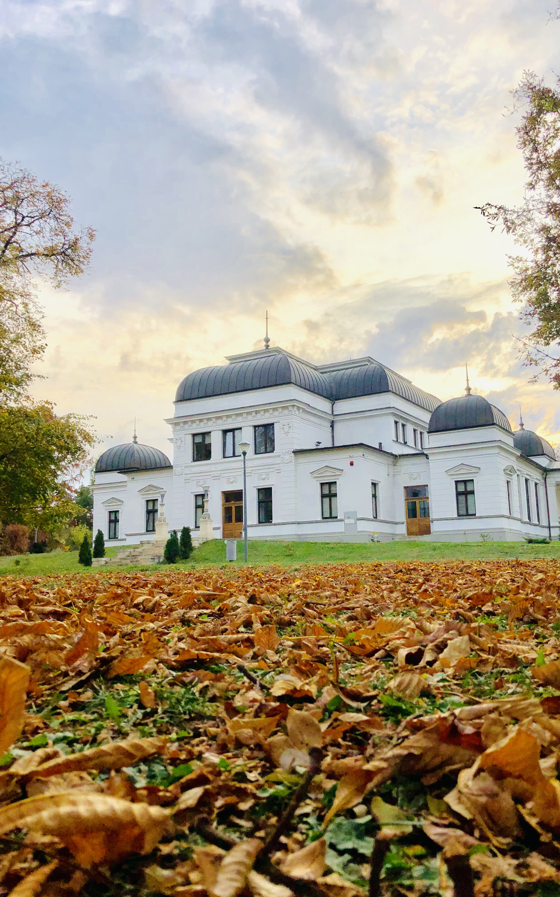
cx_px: 312
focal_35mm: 30
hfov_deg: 41.8
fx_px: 733
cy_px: 453
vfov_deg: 62.9
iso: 20
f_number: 1.8
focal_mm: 3.99
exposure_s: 1/1143
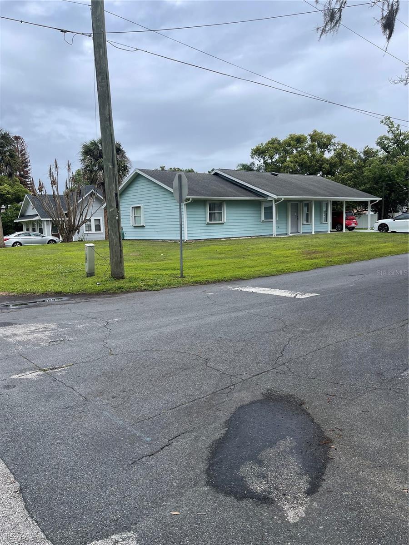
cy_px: 272
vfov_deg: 69.4
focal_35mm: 25
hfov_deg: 54.9
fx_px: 394
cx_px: 204
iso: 32
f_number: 1.6
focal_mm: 5.1
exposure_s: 1/4902
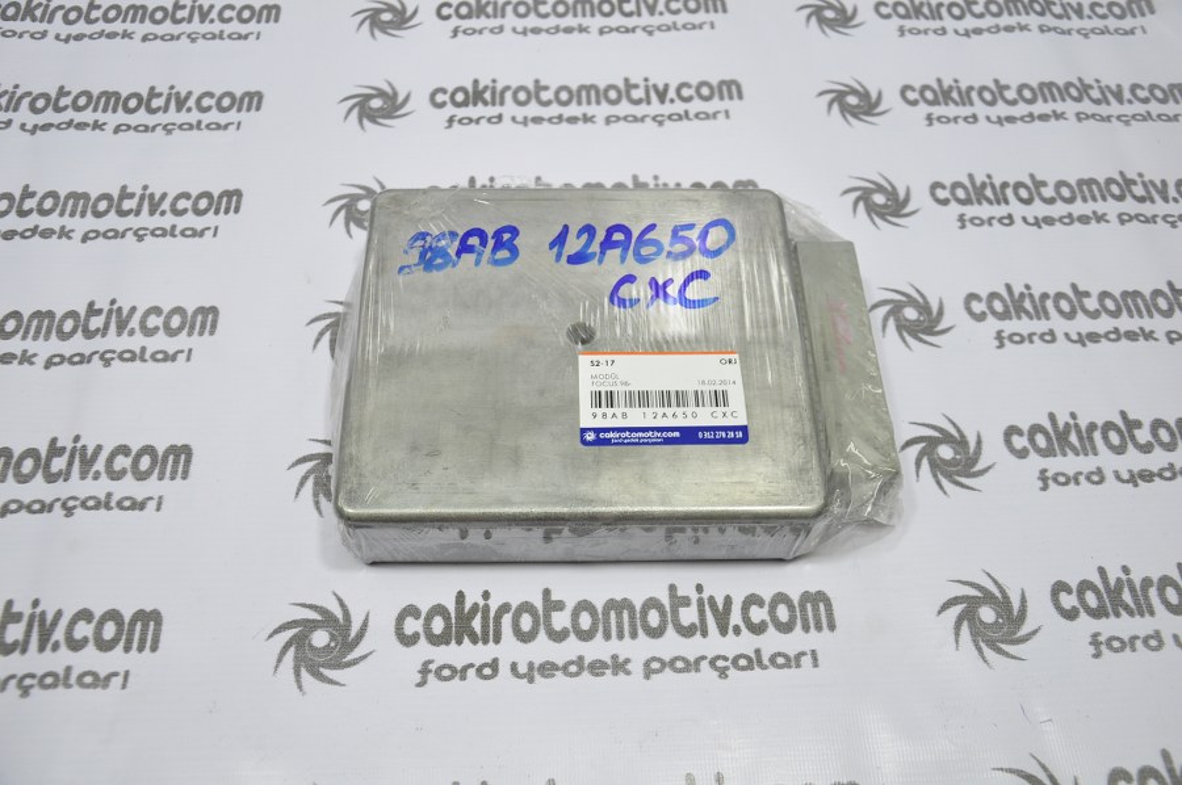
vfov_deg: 39.9
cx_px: 591
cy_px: 392
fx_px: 1082
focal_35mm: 33
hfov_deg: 57.3
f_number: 4.5
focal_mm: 22
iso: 200
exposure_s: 1/40
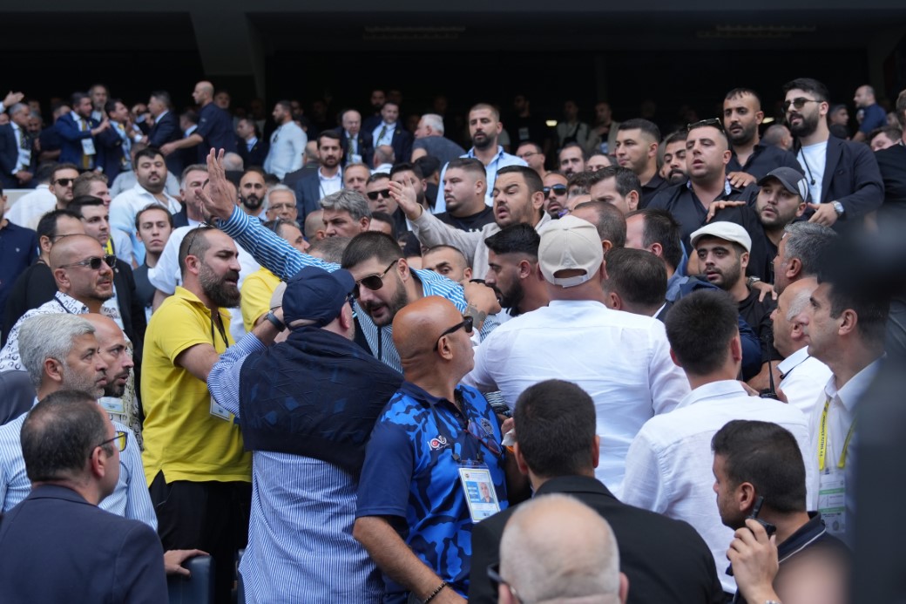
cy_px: 302
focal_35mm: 64
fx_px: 1610
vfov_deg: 21.2
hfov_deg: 31.4
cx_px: 453
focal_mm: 43
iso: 400
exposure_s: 1/800
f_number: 3.2
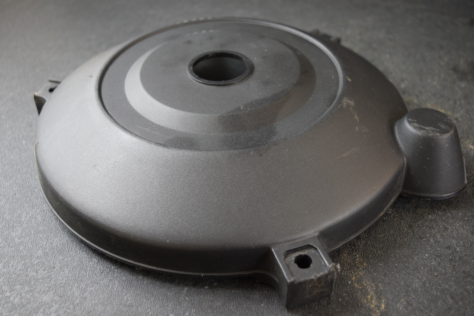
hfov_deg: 47.9
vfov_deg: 33.0
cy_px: 158
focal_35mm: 40
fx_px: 533
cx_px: 237
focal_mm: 27
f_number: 5
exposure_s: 1/100
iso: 400
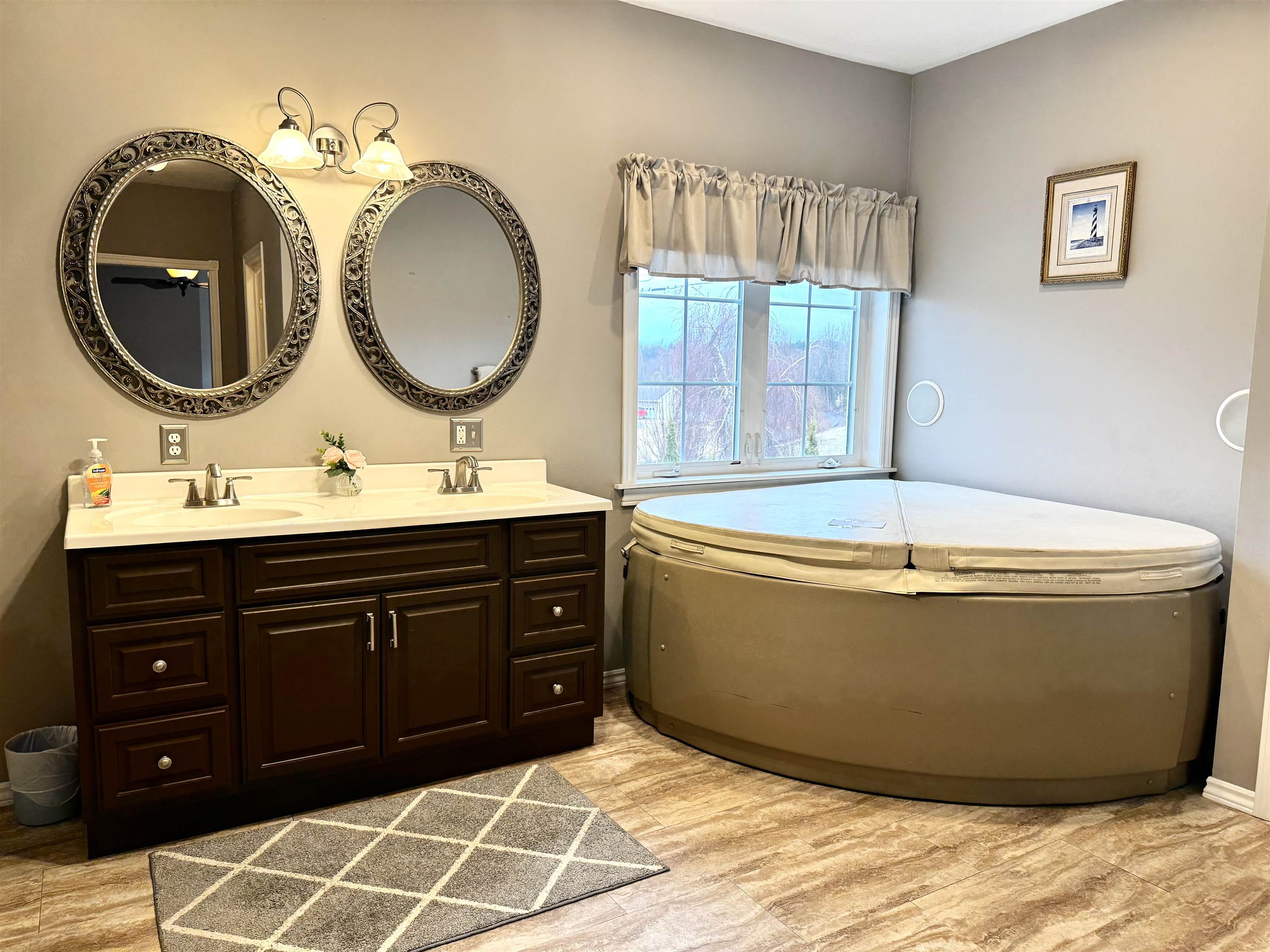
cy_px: 476
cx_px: 635
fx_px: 881
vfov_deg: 56.8
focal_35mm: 24
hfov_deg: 71.6
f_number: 1.78
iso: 125
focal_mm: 6.76
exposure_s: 1/120
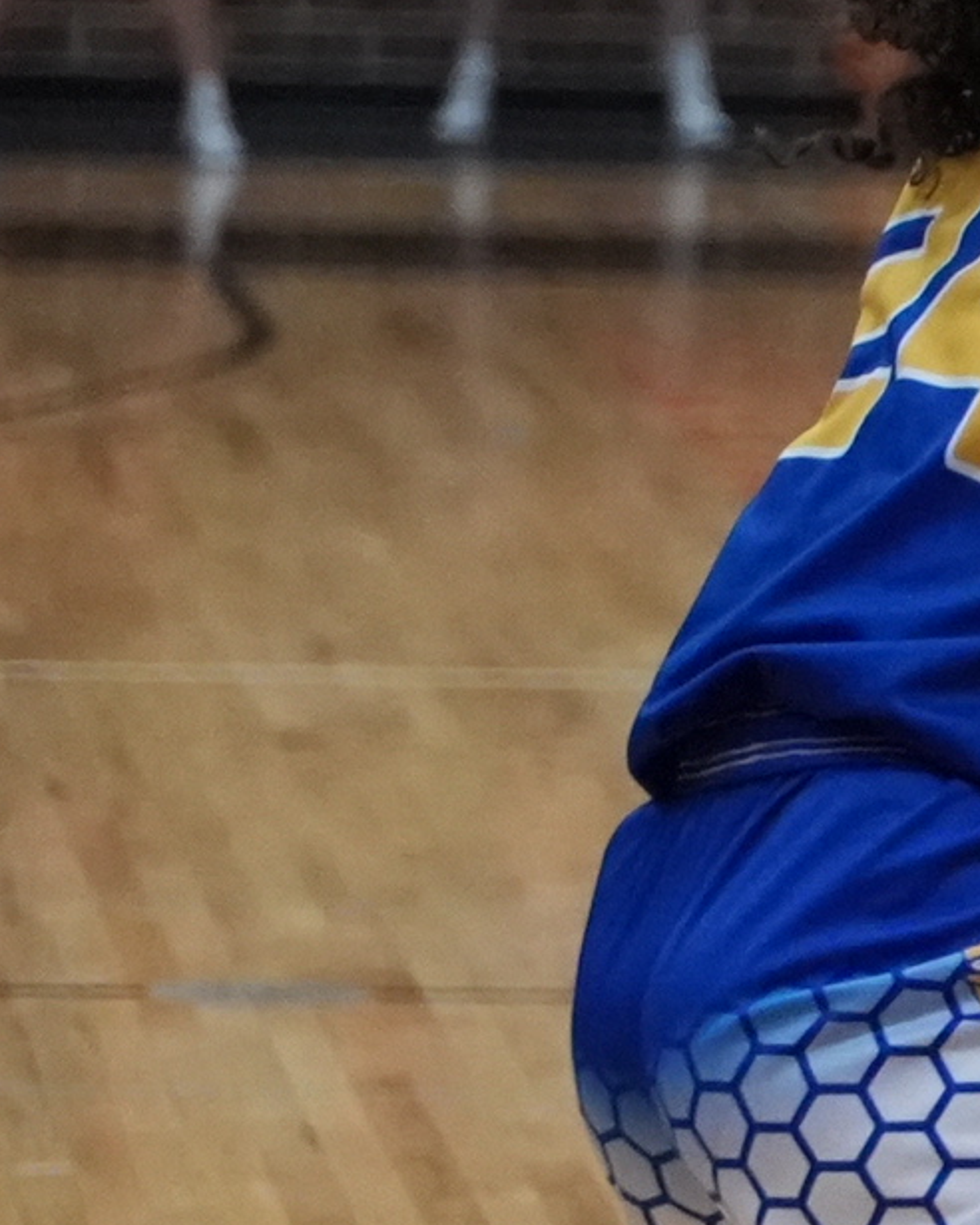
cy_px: 767
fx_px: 15481
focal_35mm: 427
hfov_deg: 3.6
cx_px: 2629
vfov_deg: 4.5
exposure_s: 1/800
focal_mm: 101
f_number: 4
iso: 12800
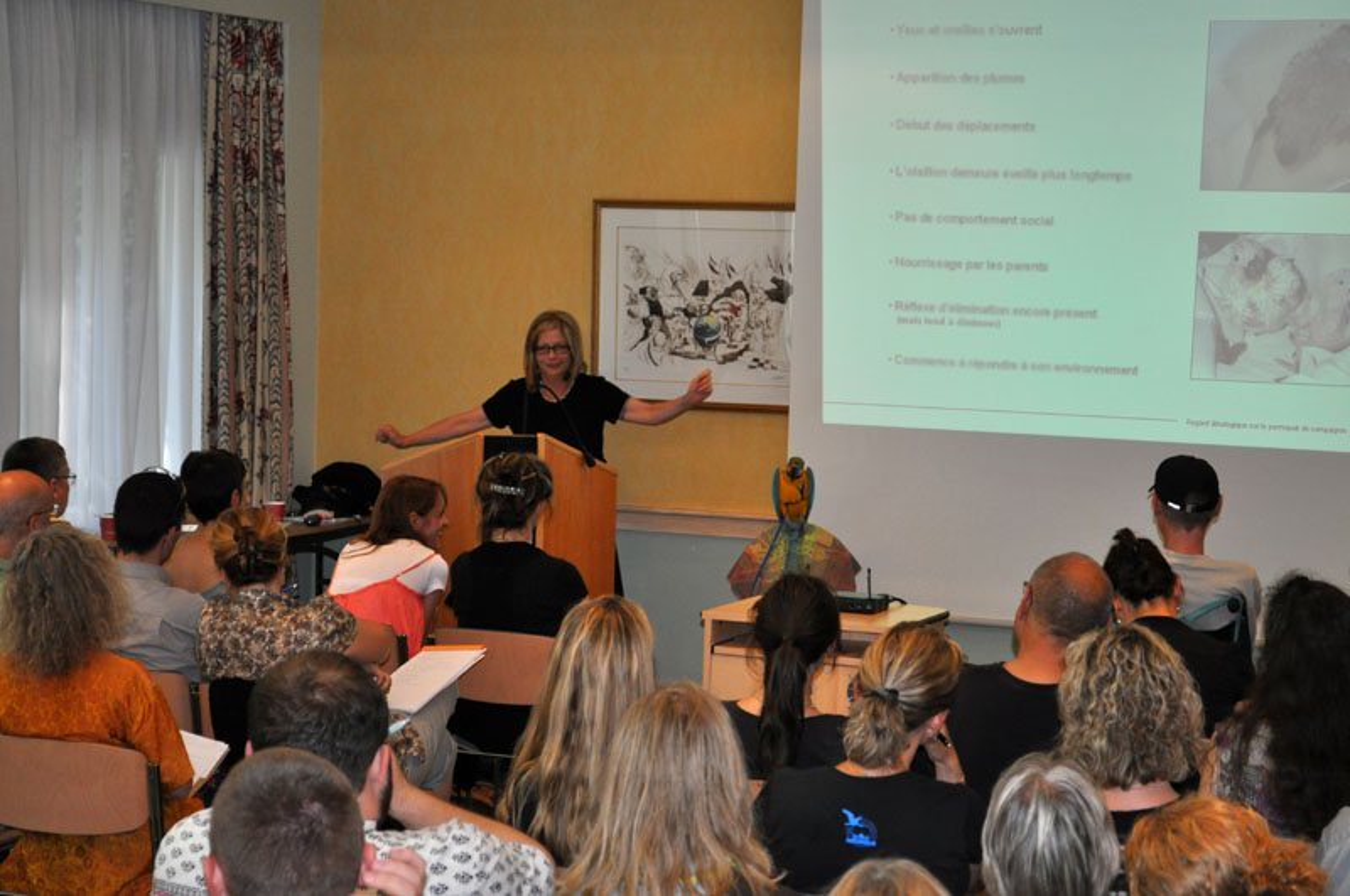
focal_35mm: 82
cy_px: 448
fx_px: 3089
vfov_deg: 16.5
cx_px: 675
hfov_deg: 24.7
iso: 800
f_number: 5.6
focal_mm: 55
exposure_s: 1/60
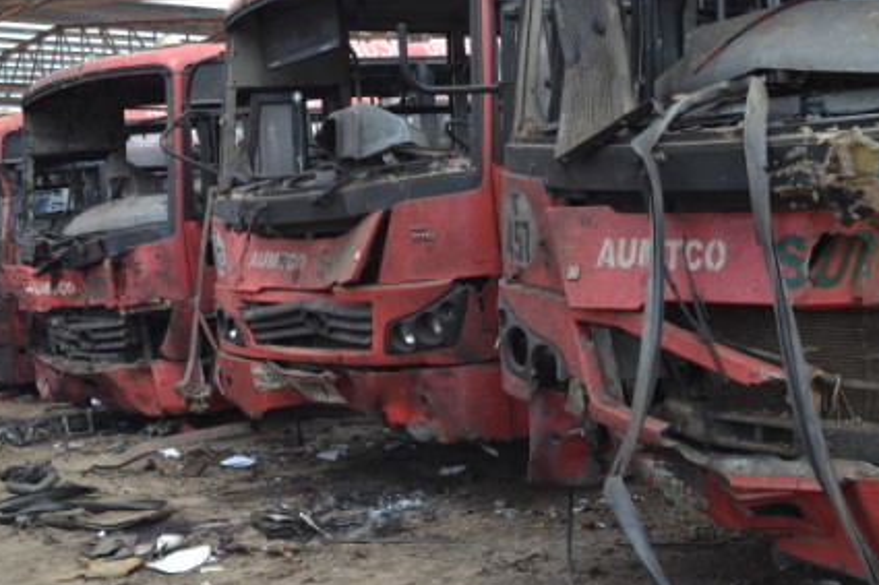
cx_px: 374
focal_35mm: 55
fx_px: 1342
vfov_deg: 24.6
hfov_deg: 36.2
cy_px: 328
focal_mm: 26
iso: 100
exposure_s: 1/160
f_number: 6.3
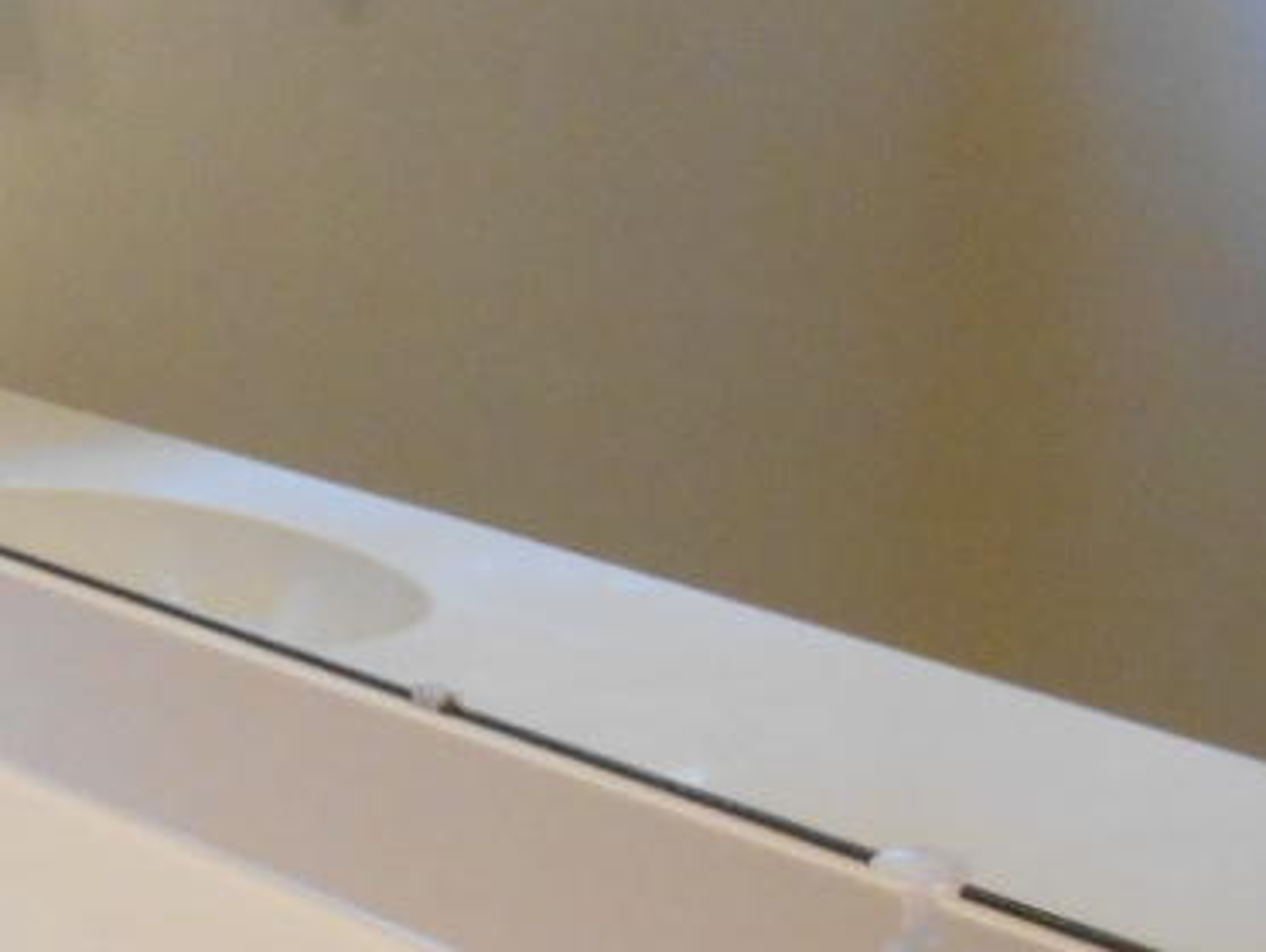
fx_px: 4100
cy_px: 1007
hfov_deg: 16.3
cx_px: -546
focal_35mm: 112
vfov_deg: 13.0
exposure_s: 1/30
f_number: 3.4
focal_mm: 4.7
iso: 360
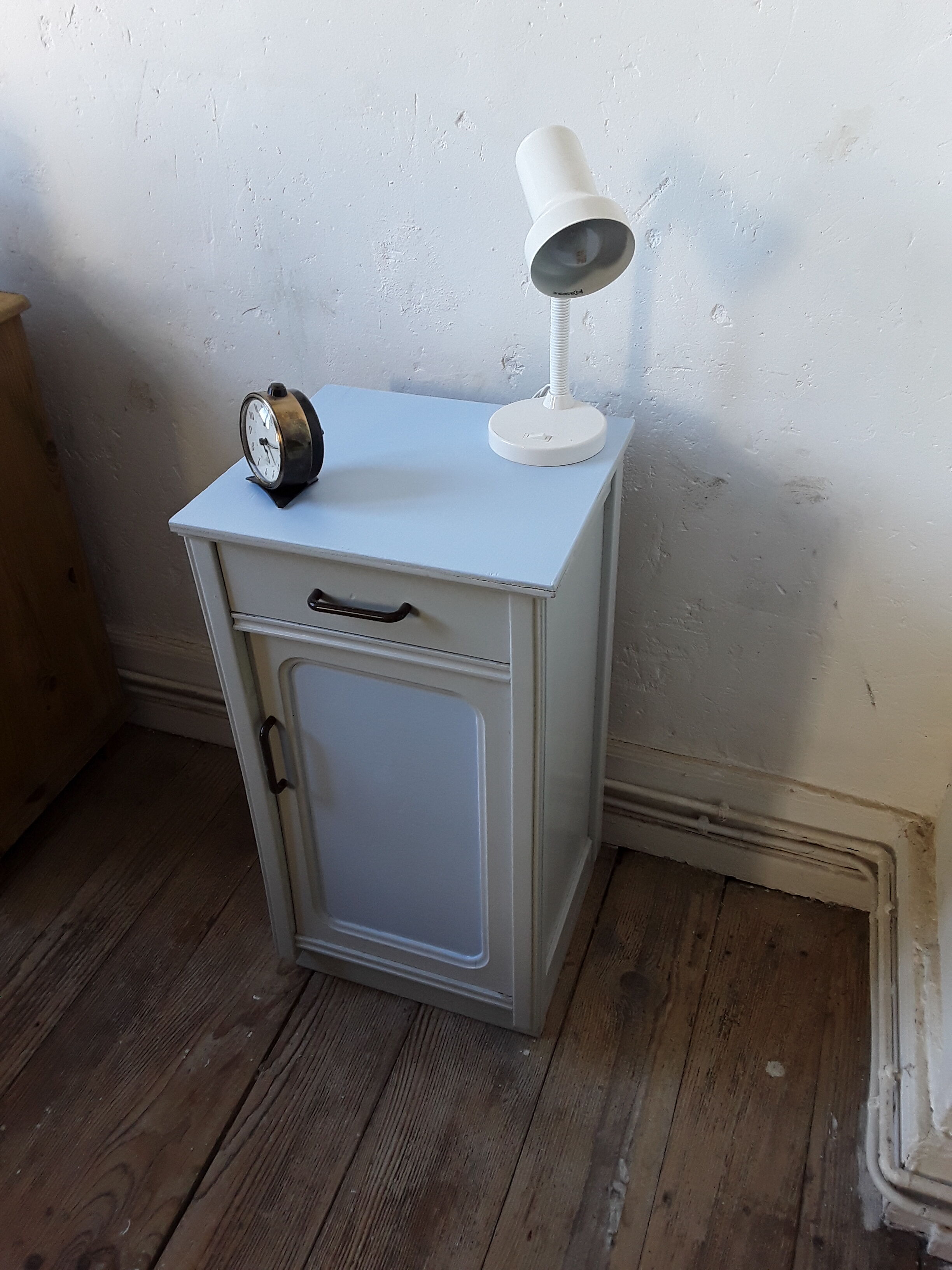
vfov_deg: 65.3
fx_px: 990
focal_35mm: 27
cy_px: 635
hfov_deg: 51.4
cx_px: 476
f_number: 1.9
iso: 50
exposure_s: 1/33
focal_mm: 2.91
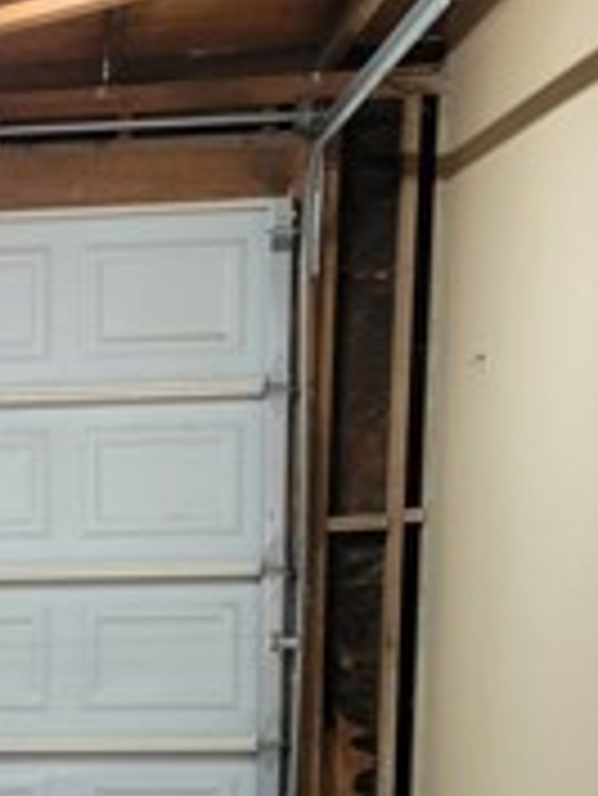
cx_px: -256
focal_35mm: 94
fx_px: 2163
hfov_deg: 14.8
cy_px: 823
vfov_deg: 20.1
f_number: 1.8
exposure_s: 1/40
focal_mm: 5.4
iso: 200
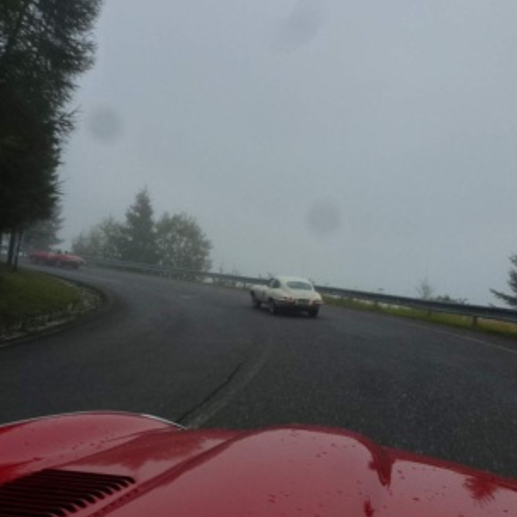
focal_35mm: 35
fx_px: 591
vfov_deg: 47.0
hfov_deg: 47.2
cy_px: 306
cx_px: 242
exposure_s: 1/160
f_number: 4
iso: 160
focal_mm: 4.3
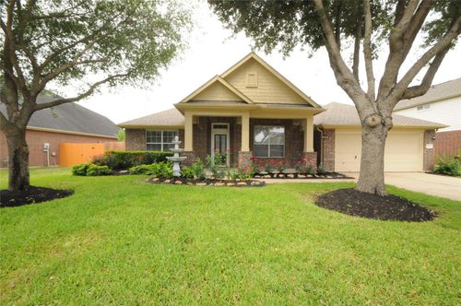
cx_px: 230
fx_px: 192
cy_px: 153
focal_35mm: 15
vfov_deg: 77.2
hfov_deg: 100.5
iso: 3200
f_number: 22
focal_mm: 10
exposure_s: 1/250
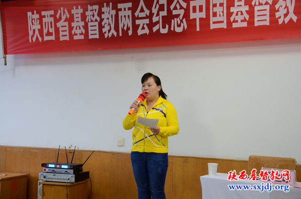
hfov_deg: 33.5
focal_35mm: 60
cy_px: 100
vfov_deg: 22.5
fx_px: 500
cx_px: 150
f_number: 4.5
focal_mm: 40
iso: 1000
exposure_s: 1/30
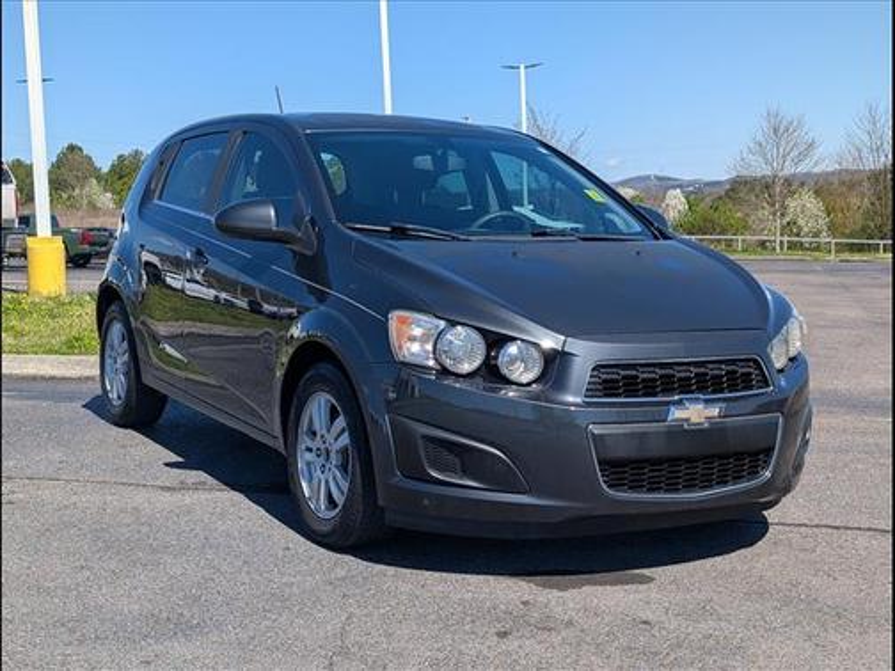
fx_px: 1267
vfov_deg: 29.7
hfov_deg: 38.9
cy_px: 336
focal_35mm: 49
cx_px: 448
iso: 20
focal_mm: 6.9
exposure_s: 1/1111
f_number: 1.68
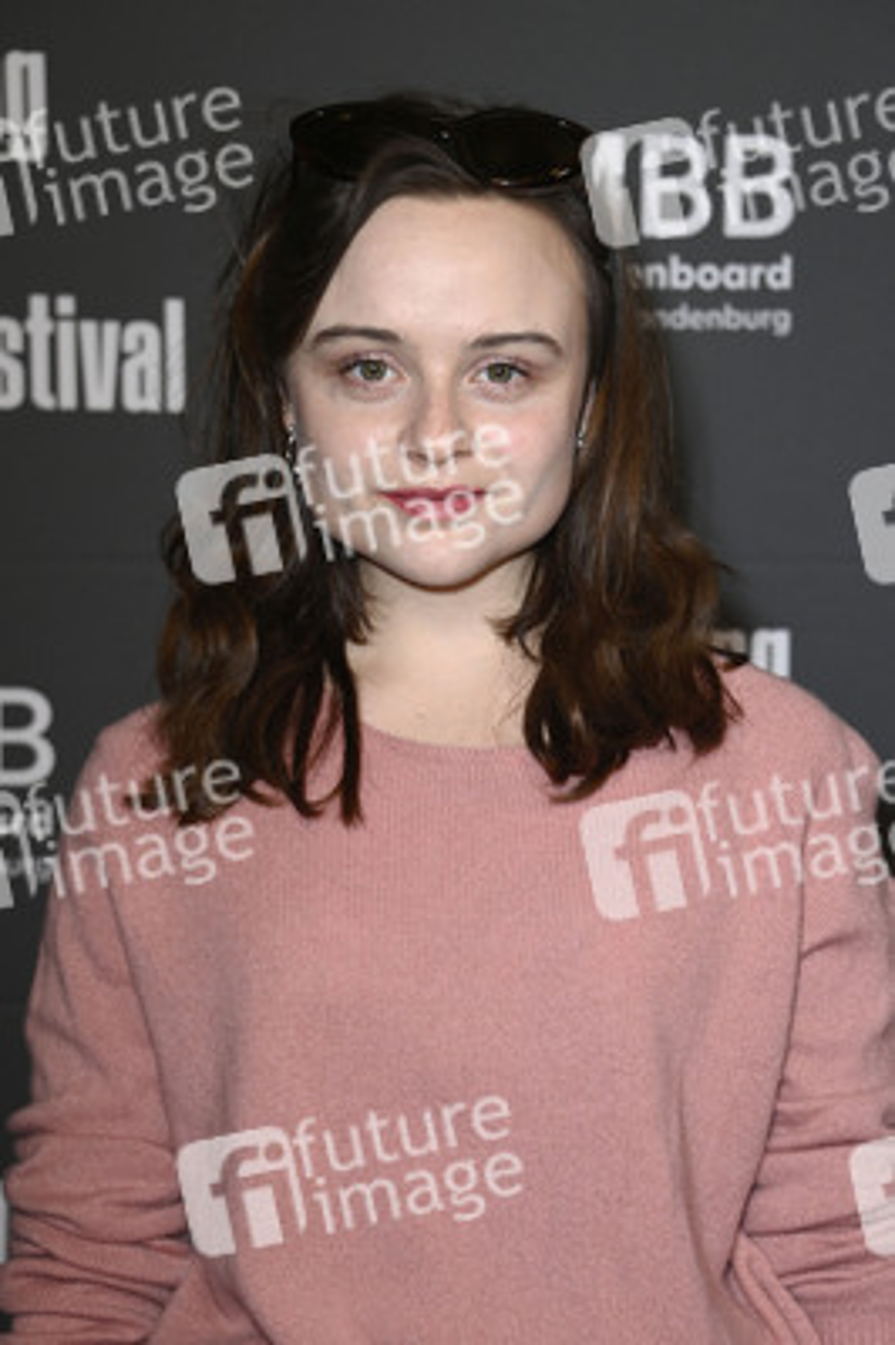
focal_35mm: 98
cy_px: 672
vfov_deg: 20.8
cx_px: 448
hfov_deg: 13.9
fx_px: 3661
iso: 1000
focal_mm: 98
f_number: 5.6
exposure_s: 1/250
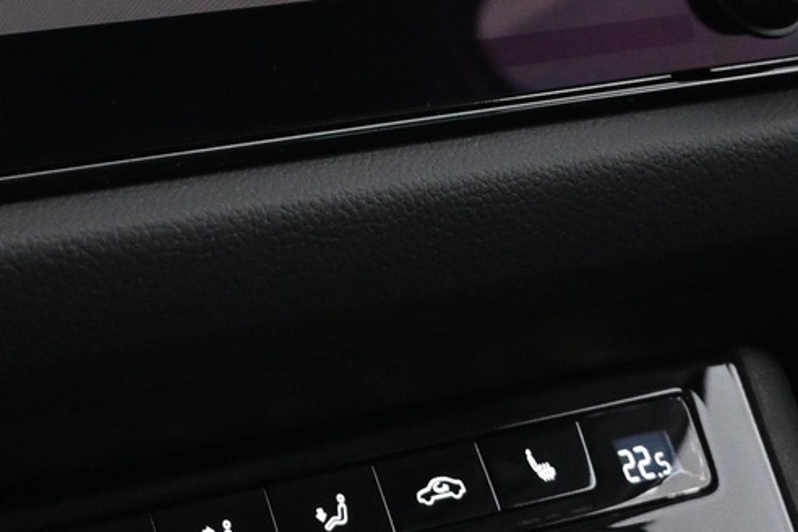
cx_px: 94
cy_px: -222
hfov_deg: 25.0
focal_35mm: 79
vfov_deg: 16.1
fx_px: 1751
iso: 4000
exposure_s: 1/50
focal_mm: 16
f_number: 3.5
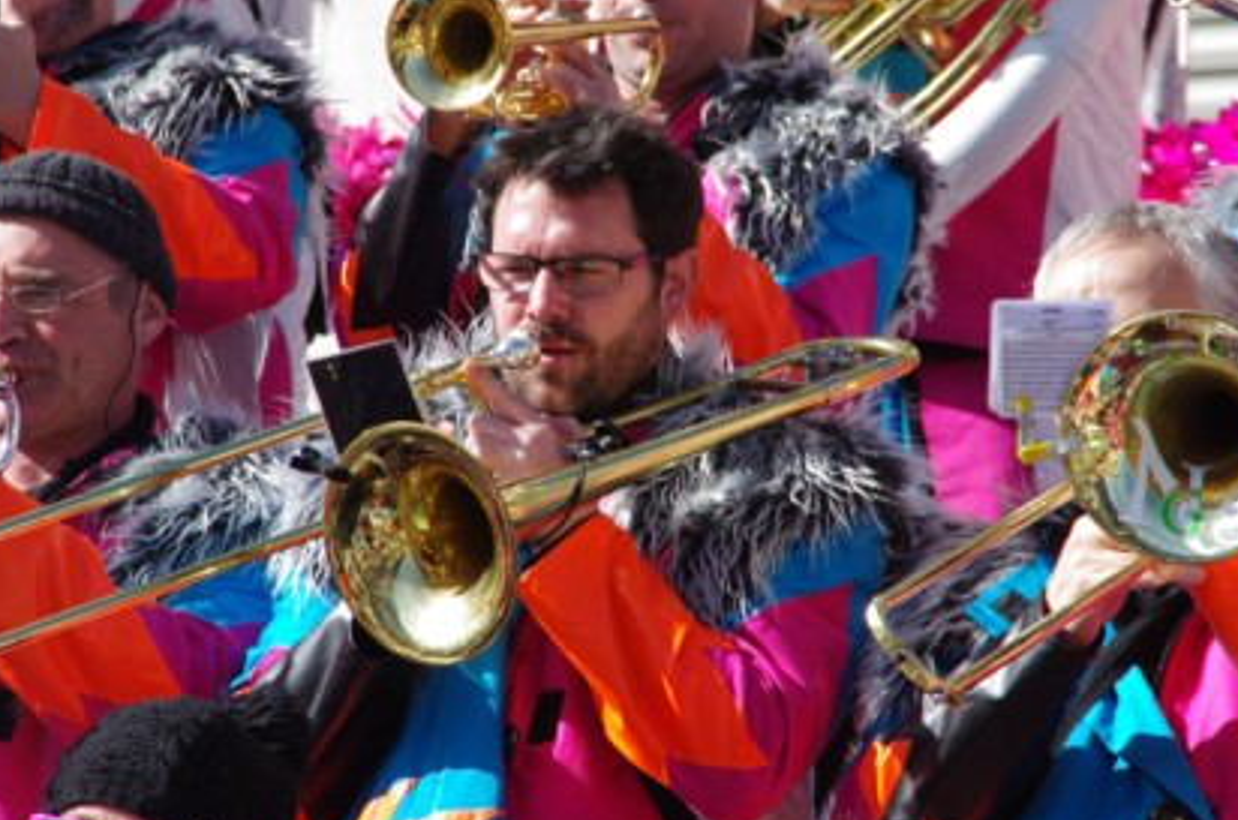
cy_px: 350
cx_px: 619
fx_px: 12493
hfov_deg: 5.7
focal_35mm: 364
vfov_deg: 3.8
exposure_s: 1/250
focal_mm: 200
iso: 200
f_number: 10
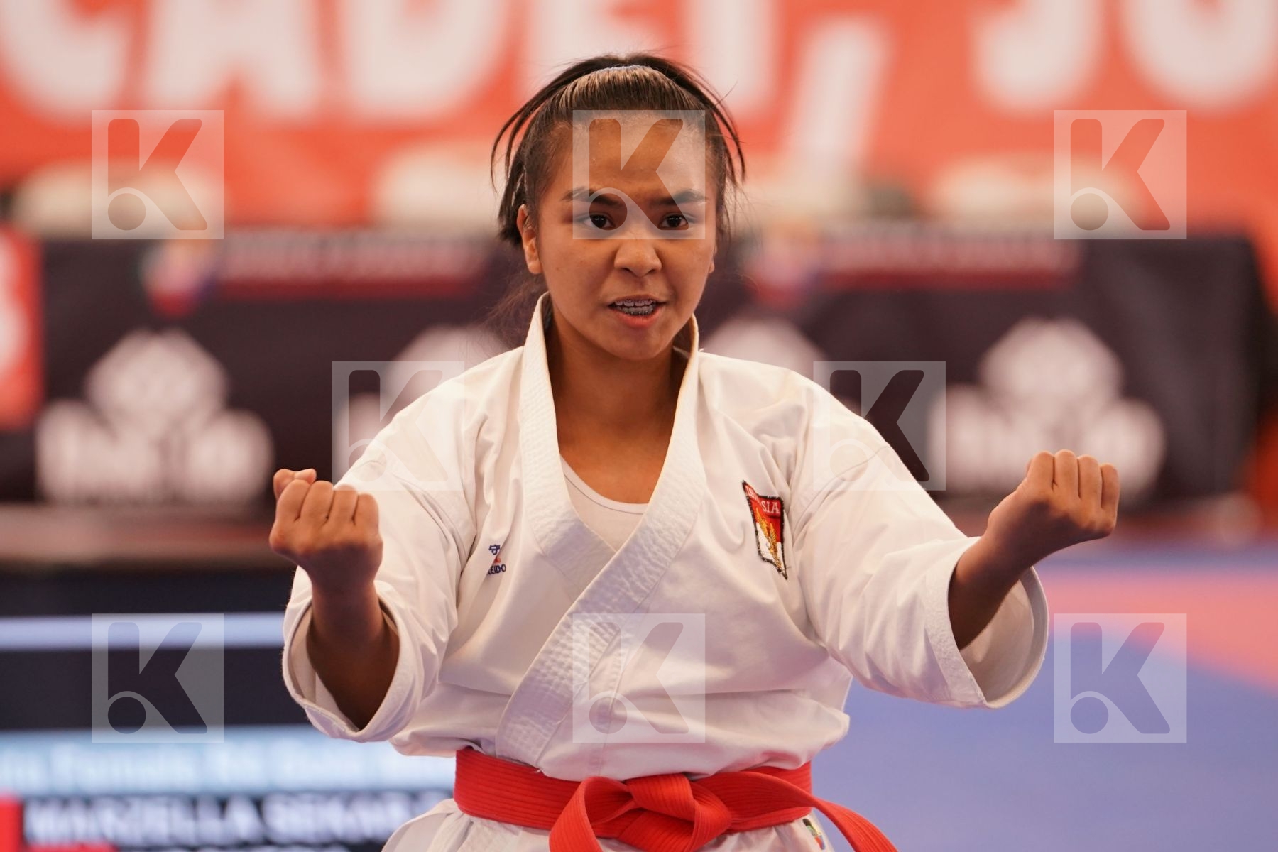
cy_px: 426
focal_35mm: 300
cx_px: 639
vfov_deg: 4.6
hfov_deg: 6.9
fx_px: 10649
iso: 1250
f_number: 2.8
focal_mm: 200
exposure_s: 1/500
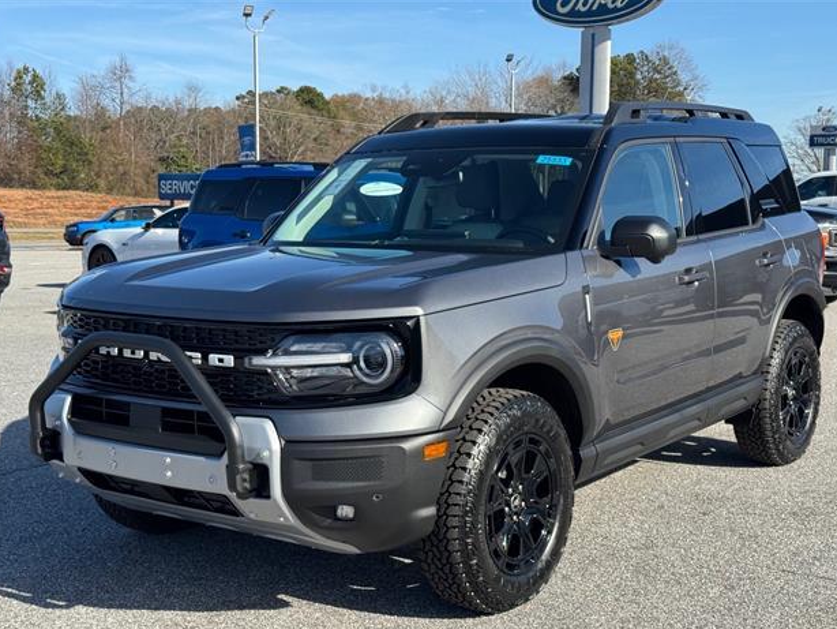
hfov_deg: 38.2
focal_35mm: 50
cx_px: 421
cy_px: 326
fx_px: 1209
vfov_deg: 29.1
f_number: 1.78
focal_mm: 6.76
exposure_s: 1/2110
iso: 64
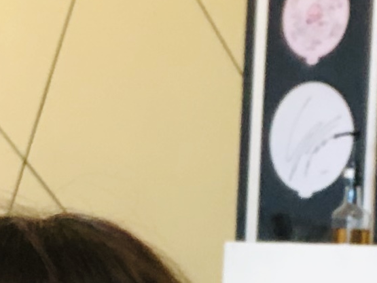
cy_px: 387
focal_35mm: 178
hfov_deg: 11.1
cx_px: 162
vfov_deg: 8.2
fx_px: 1940
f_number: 2.2
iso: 160
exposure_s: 1/60
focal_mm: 2.87
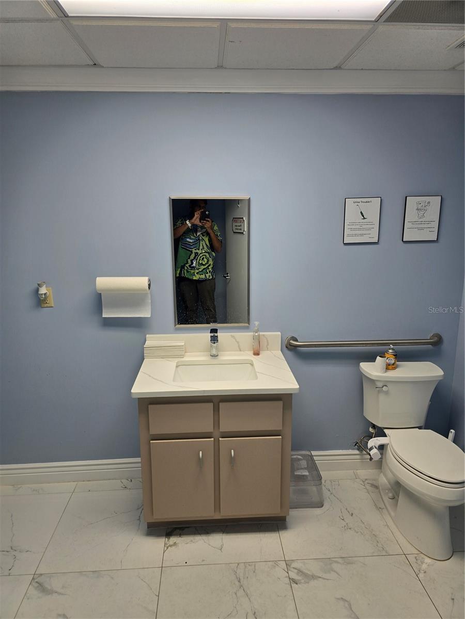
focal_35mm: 23
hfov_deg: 58.9
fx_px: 412
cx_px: 232
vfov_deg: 73.9
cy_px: 310
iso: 40
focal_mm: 6.3
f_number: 1.7
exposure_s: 1/120
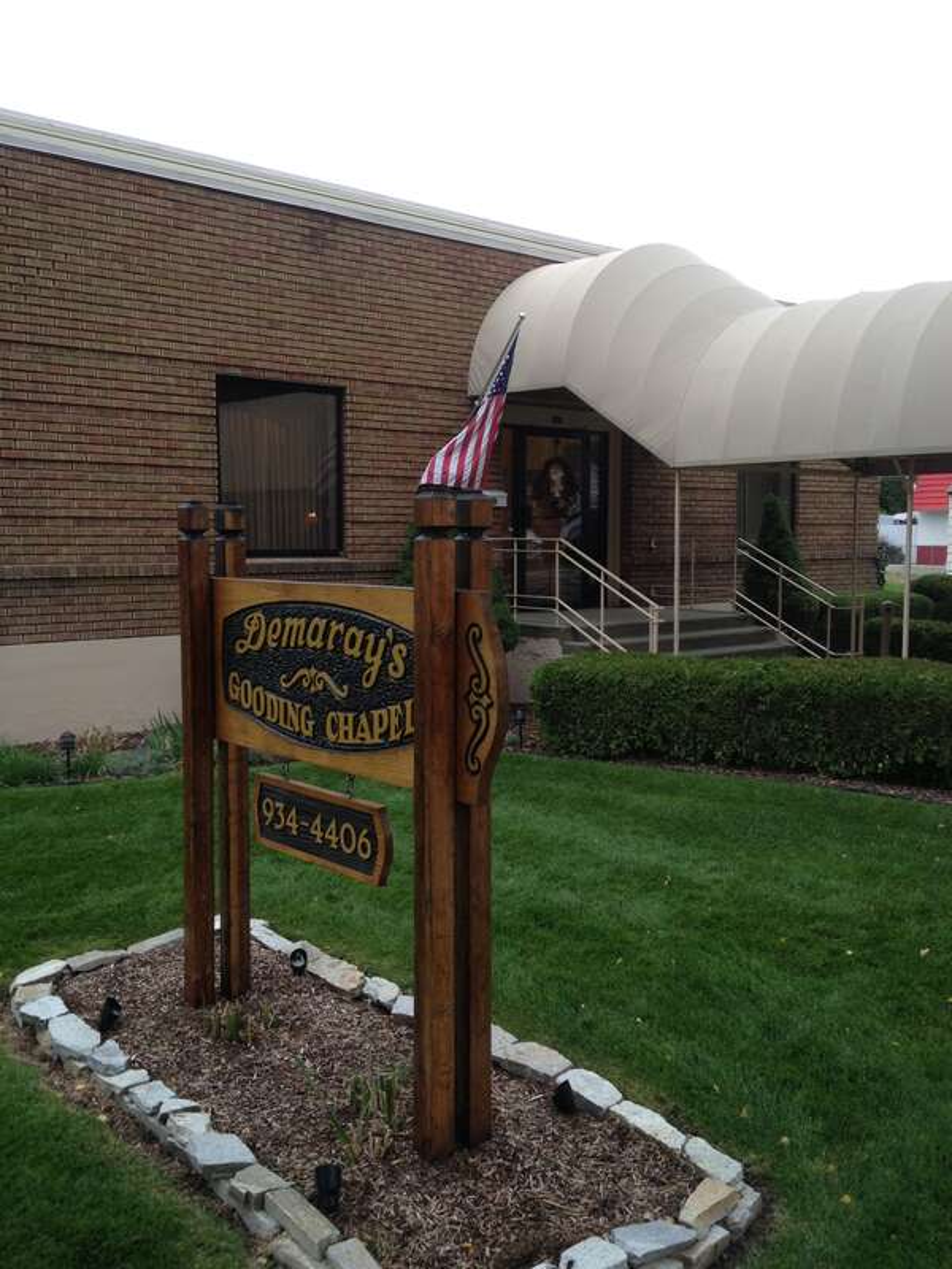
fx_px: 1283
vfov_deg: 52.6
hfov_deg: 40.7
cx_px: 476
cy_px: 634
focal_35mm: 35
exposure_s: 1/40
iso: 50
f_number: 2.4
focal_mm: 4.28
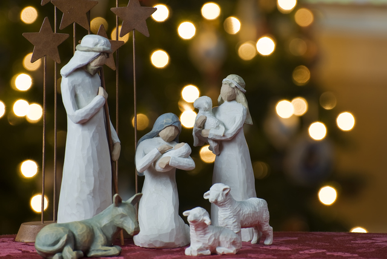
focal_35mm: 375
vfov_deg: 3.7
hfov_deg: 5.5
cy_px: 130
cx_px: 194
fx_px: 4035
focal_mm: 250
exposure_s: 1
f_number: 5.6
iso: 100
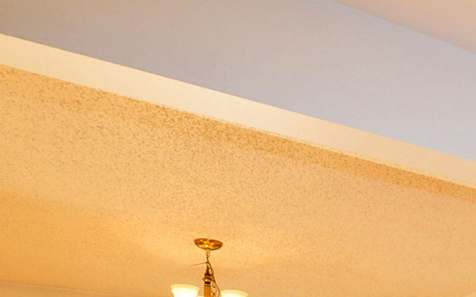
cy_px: 475
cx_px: 540
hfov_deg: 33.3
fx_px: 674
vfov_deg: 20.4
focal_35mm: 52
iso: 320
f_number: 5
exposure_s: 1/125
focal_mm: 10
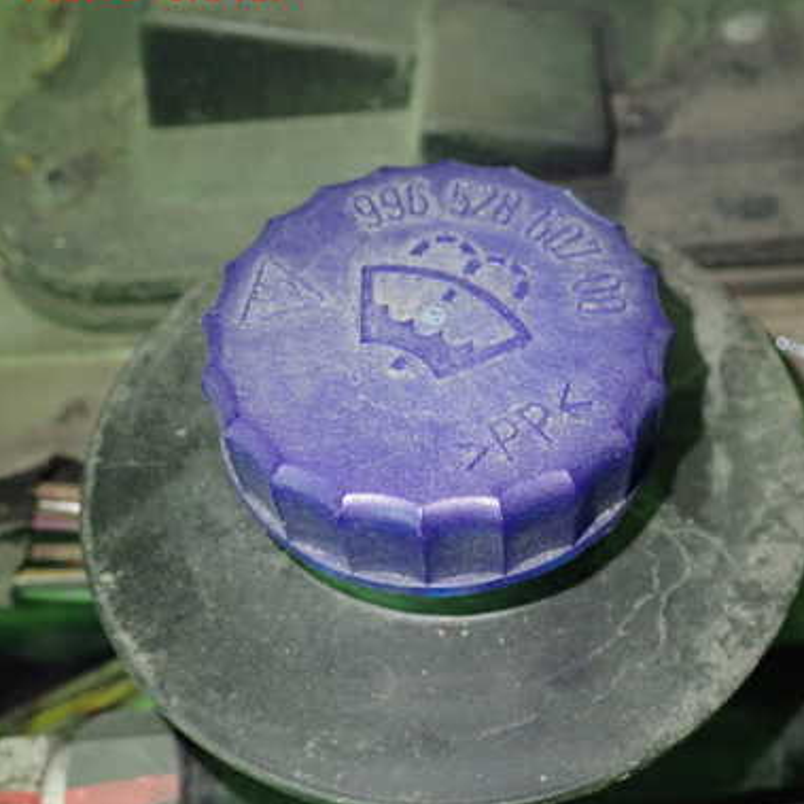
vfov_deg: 40.0
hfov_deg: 39.6
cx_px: 532
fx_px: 1104
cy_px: 437
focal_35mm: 42
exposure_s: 1/60
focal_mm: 5.5
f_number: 2.3
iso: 800
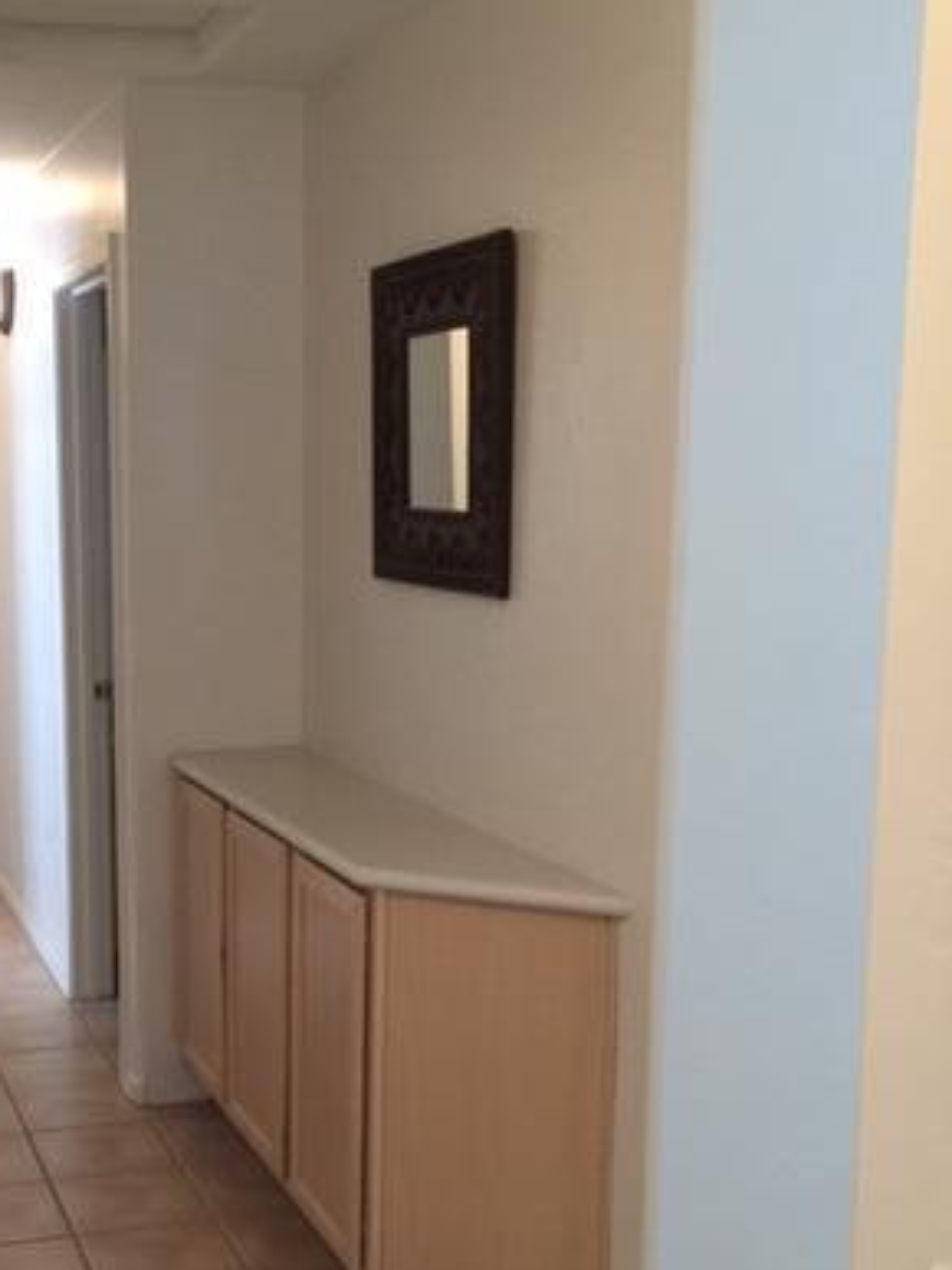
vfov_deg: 39.3
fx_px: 1761
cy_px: 811
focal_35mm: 48
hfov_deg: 29.4
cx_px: 167
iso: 125
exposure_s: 1/15
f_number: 2.2
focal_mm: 4.15
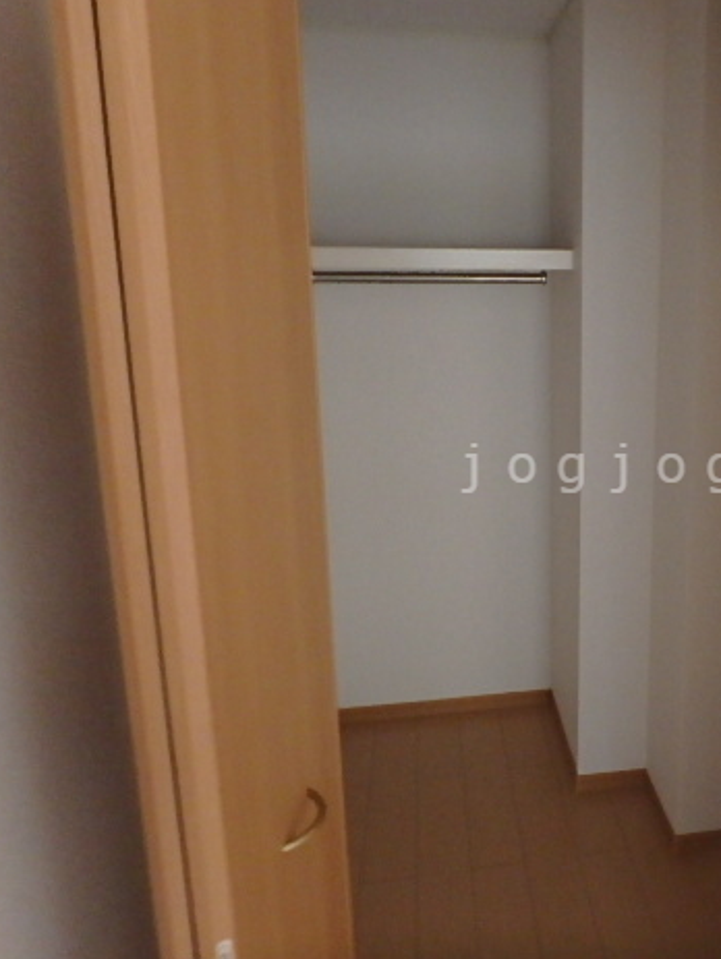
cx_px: 603
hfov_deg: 45.2
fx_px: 804
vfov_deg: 61.6
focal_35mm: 29
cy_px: 468
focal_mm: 3.7
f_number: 3.5
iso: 800
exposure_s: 1/25
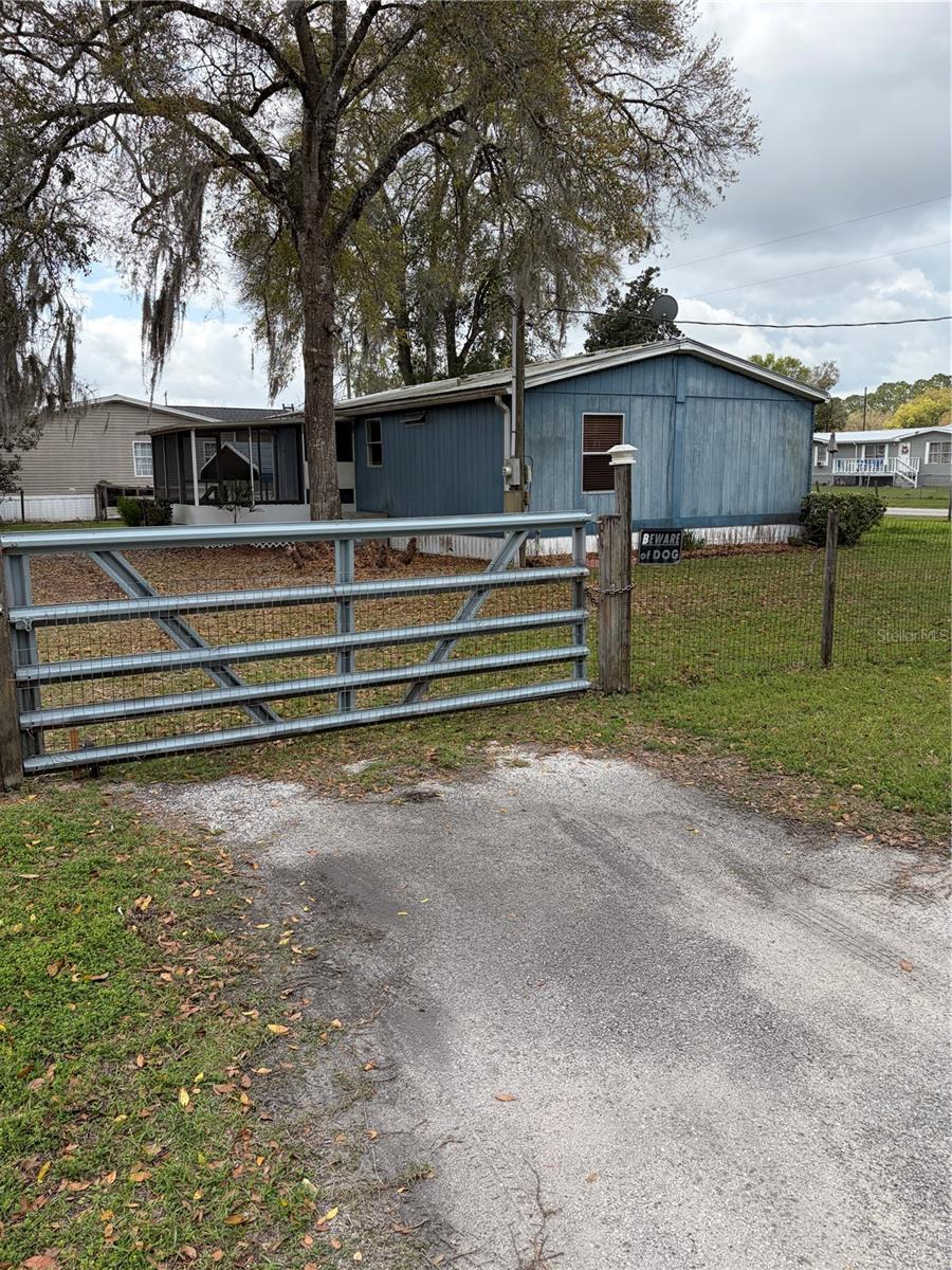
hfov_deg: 53.1
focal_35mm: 26
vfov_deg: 67.3
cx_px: 476
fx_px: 953
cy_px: 635
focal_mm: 5.96
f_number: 1.6
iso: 64
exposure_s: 1/2141
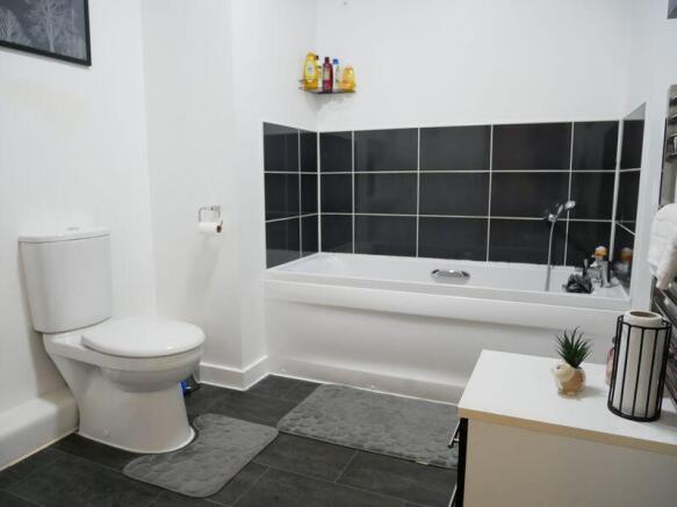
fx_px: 508
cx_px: 338
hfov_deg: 67.3
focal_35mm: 26
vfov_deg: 53.0
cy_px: 254
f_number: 3.5
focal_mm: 13
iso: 1250
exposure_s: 1/60
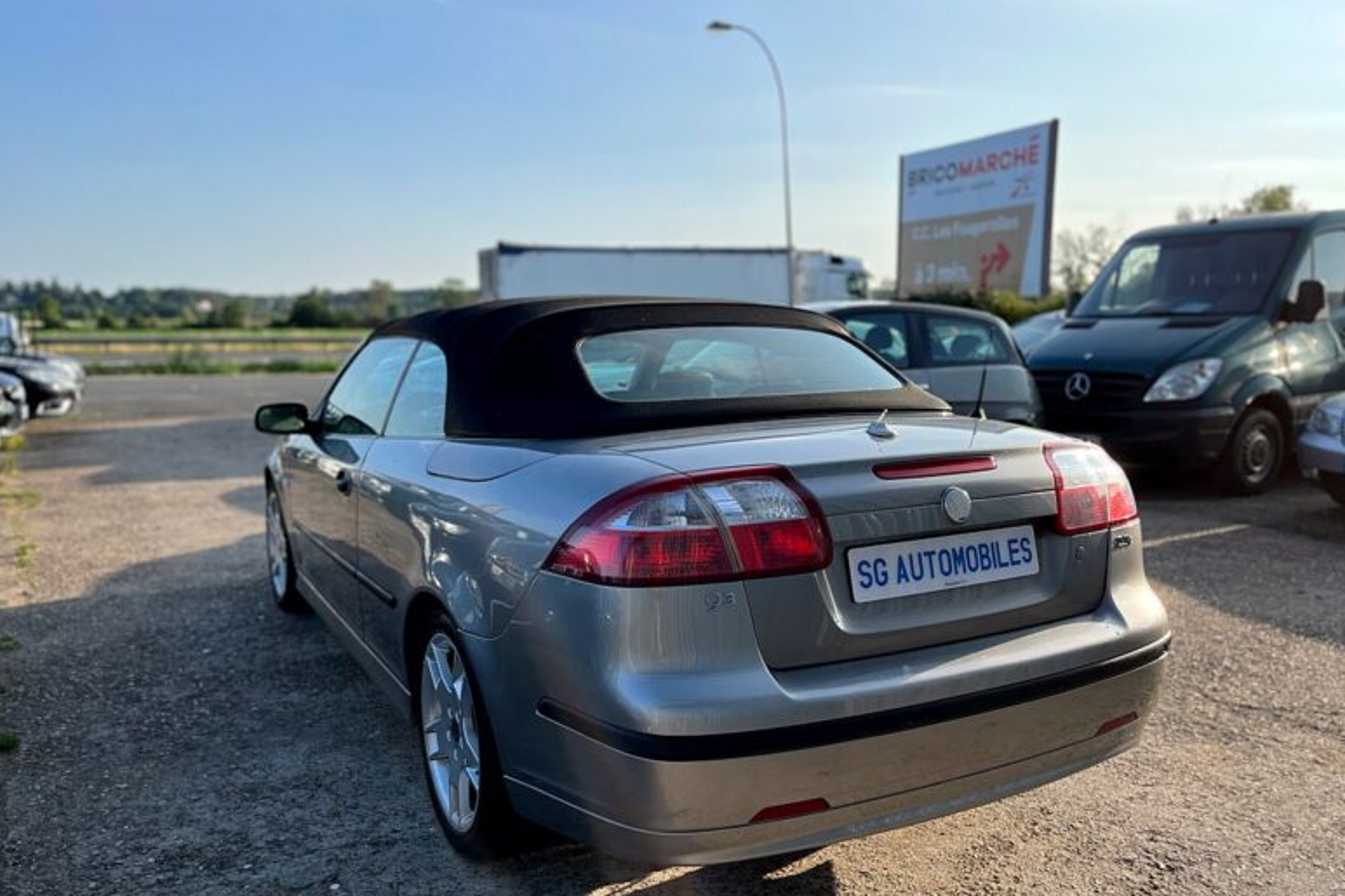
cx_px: 668
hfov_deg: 65.5
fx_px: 1046
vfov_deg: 46.3
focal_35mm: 28
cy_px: 484
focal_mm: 5.1
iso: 50
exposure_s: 1/2268
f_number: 1.6
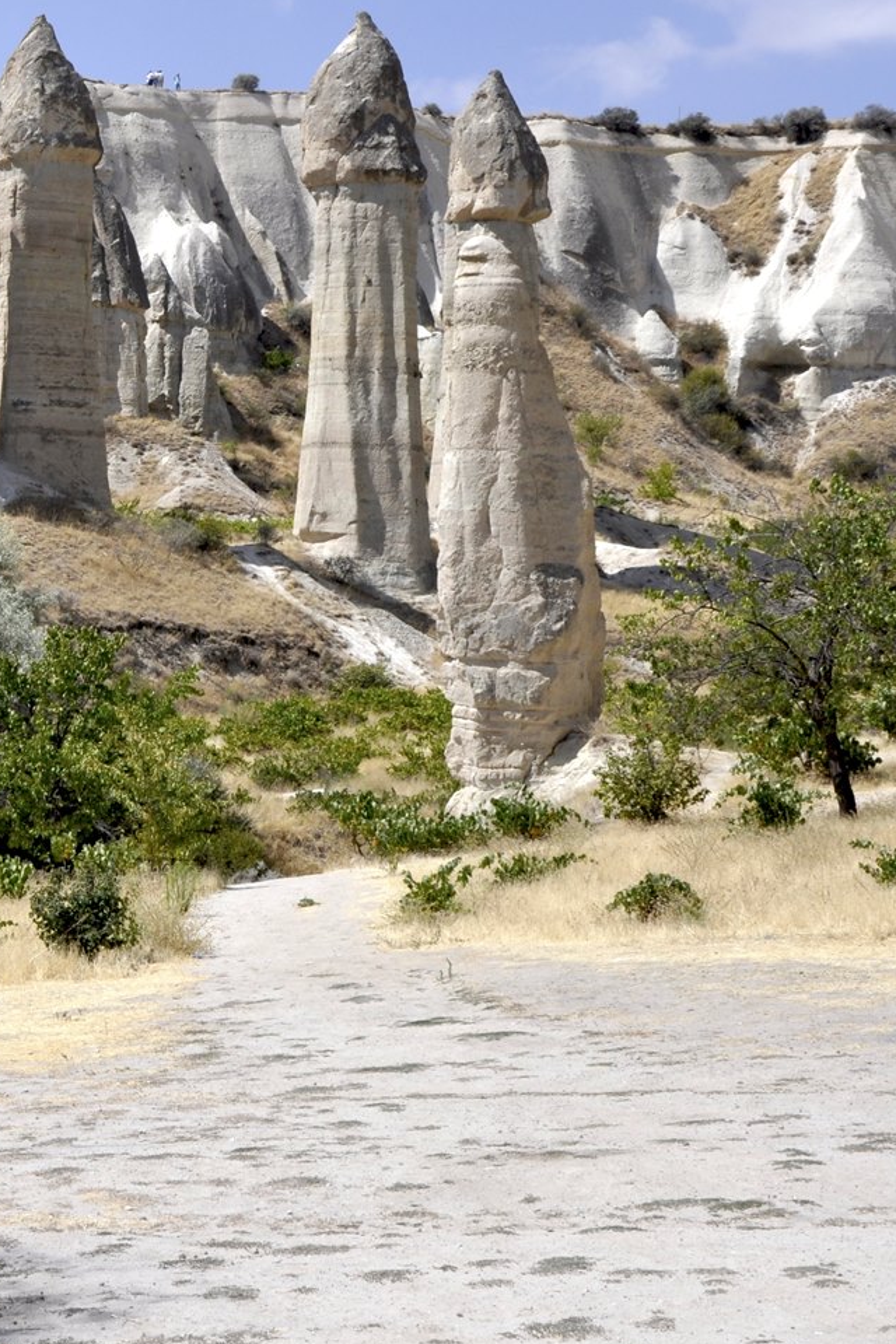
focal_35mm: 79
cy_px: 566
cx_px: -323
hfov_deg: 16.2
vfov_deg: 25.6
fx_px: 2949
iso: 200
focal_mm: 28
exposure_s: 1/250
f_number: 8
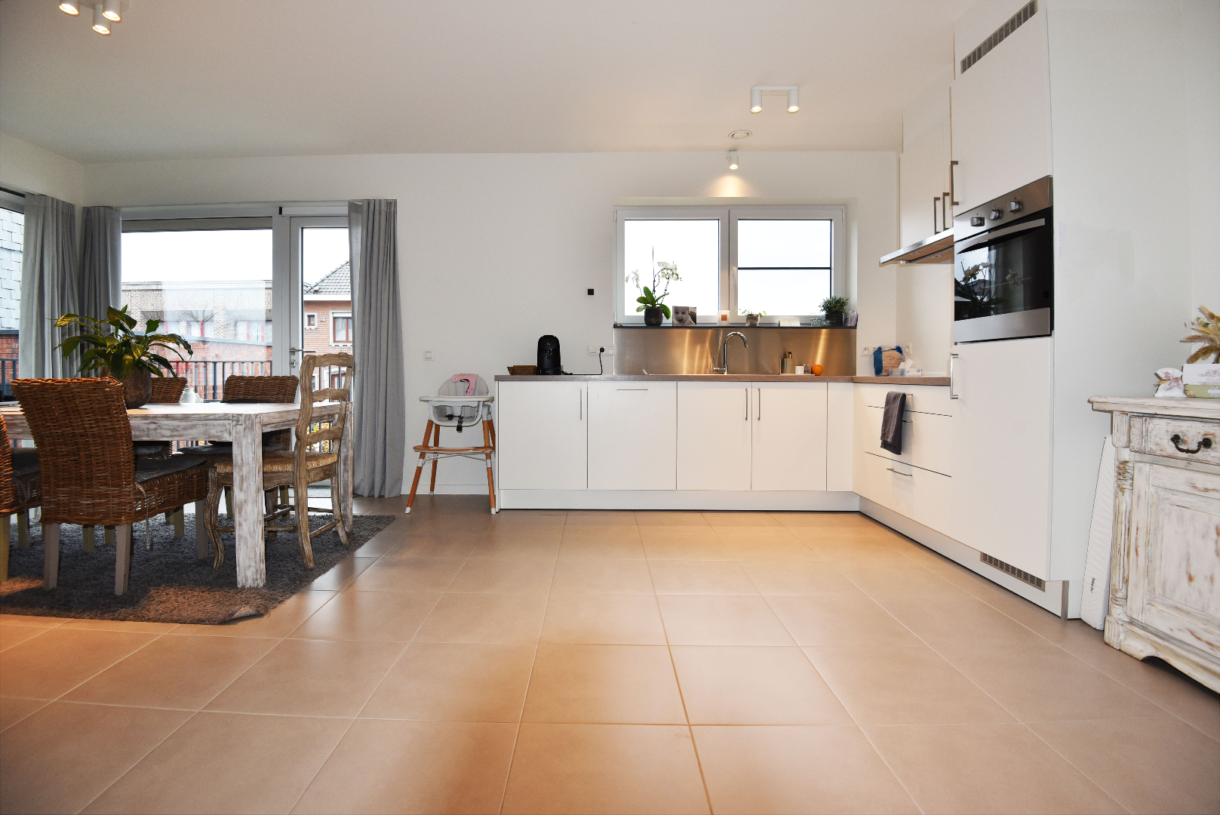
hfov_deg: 96.7
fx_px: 542
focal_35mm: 16
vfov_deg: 73.8
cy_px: 408
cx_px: 610
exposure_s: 1/125
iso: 640
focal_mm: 16
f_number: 5.6
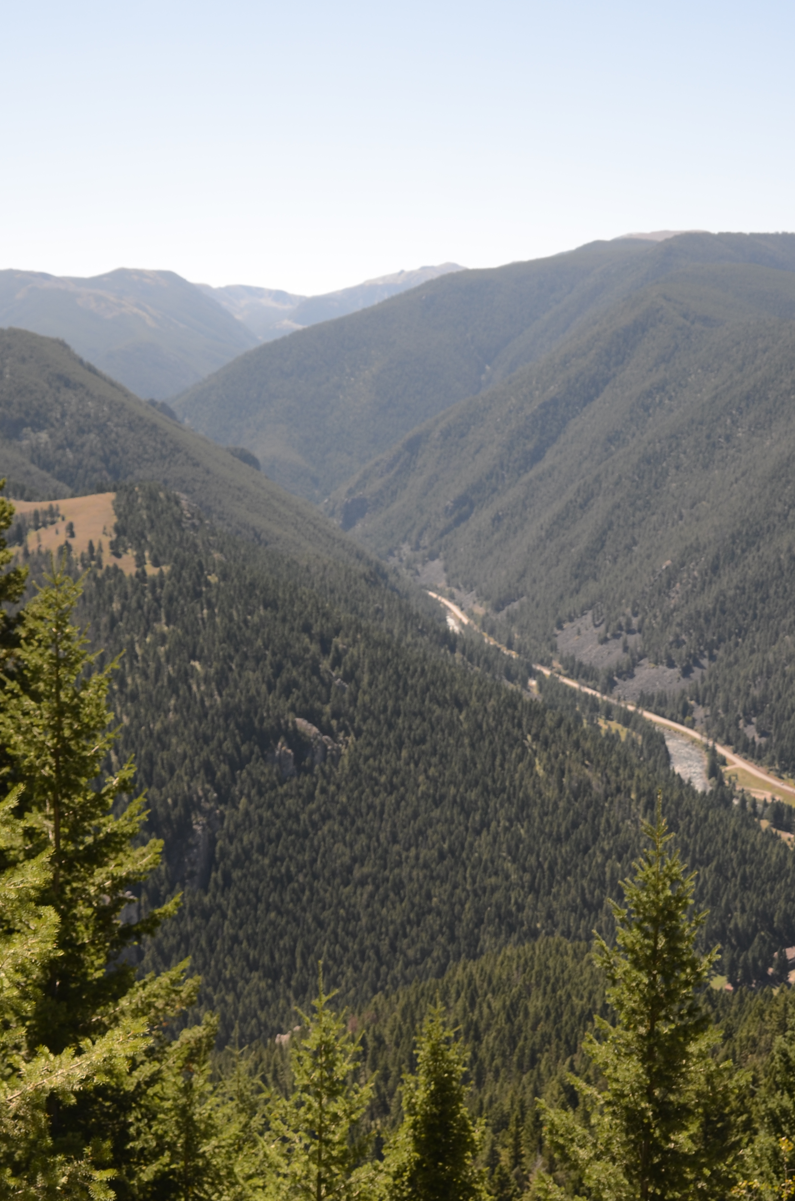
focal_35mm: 46
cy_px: 593
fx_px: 1530
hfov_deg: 29.0
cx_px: 317
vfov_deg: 42.8
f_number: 3.5
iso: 100
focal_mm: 20
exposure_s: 1/250
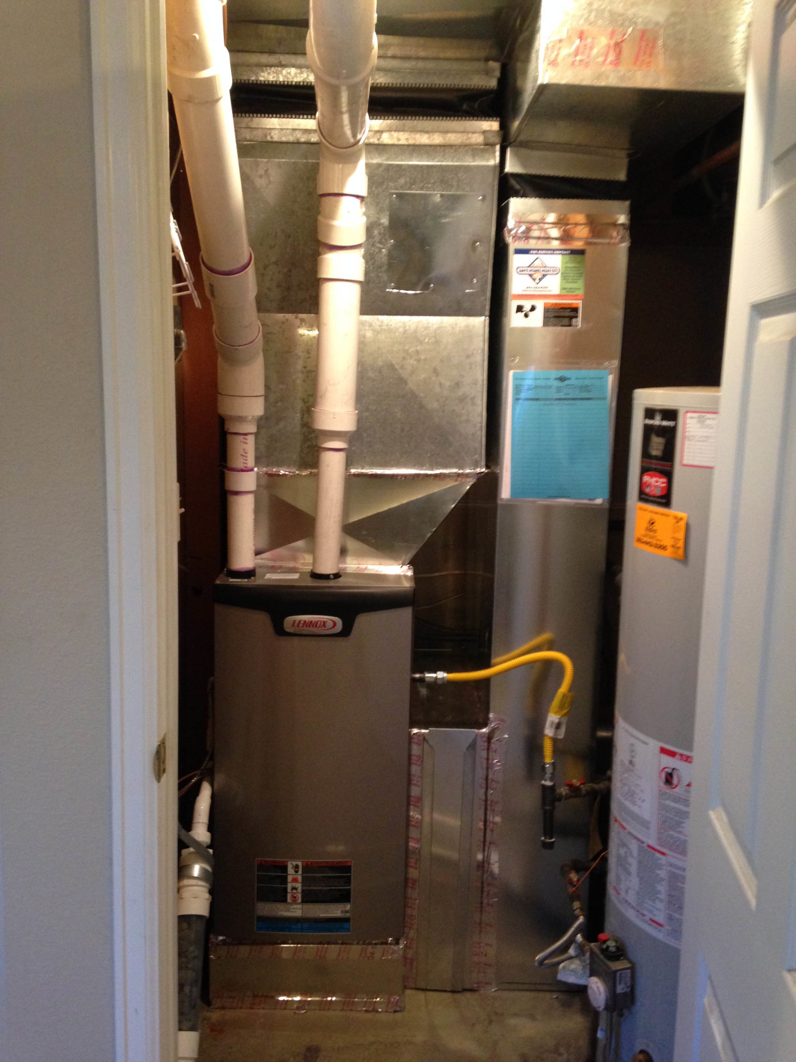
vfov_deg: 55.4
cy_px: 531
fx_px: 1012
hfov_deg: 42.9
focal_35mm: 33
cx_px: 398
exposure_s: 1/20
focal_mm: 4.12
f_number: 2.4
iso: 250
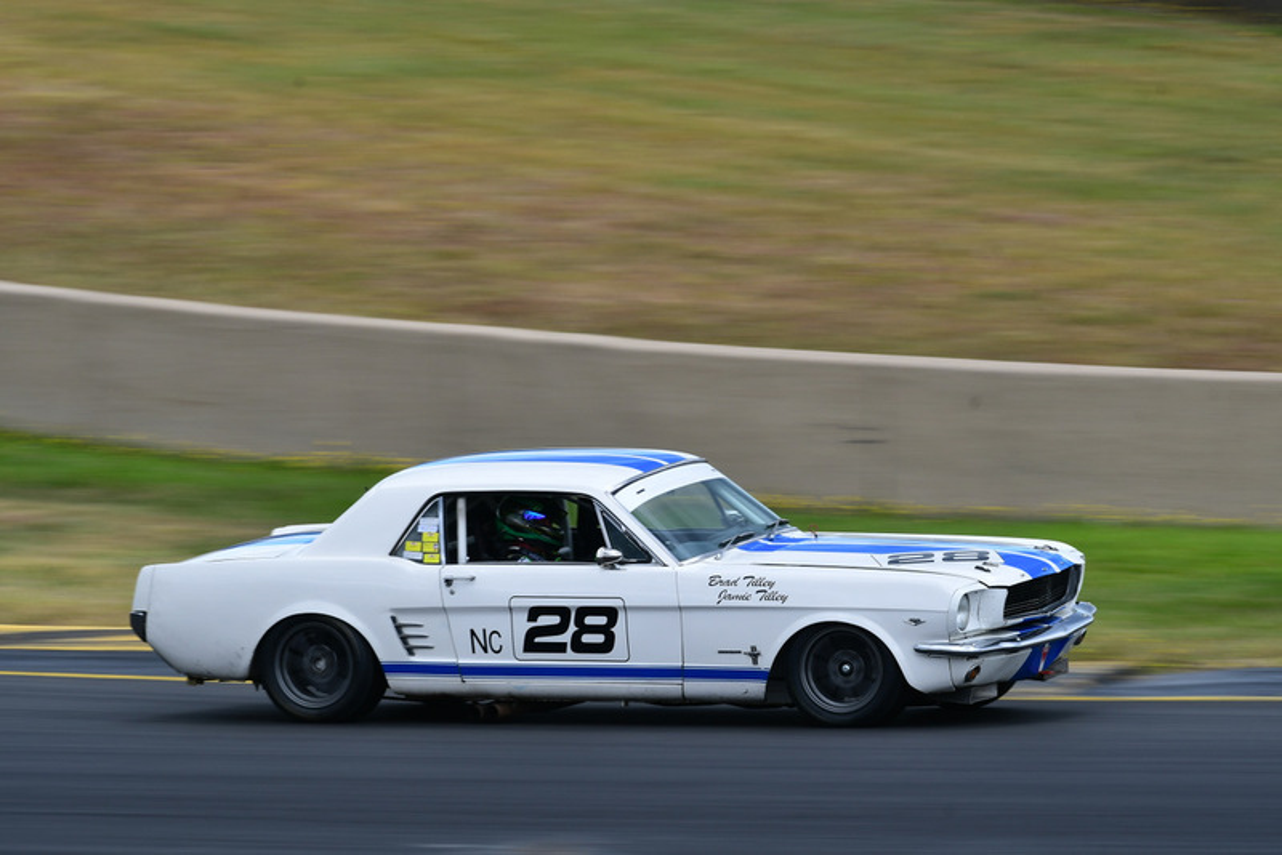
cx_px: 641
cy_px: 428
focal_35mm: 465
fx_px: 16564
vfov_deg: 3.0
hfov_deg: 4.4
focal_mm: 310
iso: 160
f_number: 11
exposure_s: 1/125
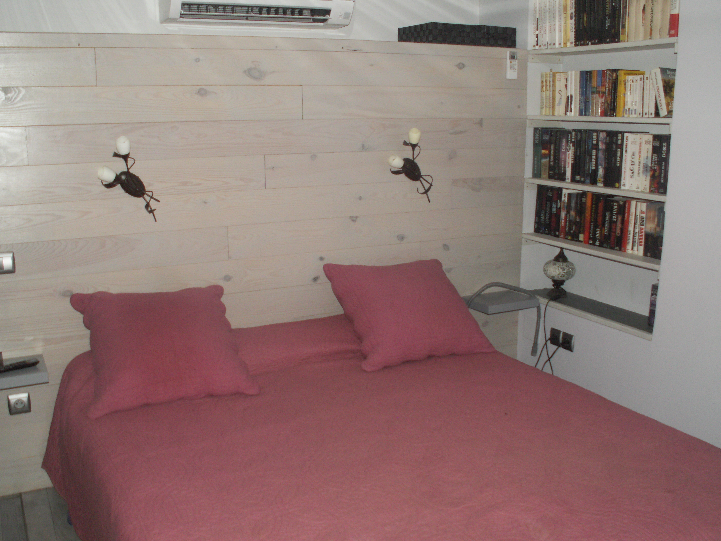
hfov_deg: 52.6
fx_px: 729
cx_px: 360
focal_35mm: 35
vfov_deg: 40.7
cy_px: 270
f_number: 2.8
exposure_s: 1/40
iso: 160
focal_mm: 5.86
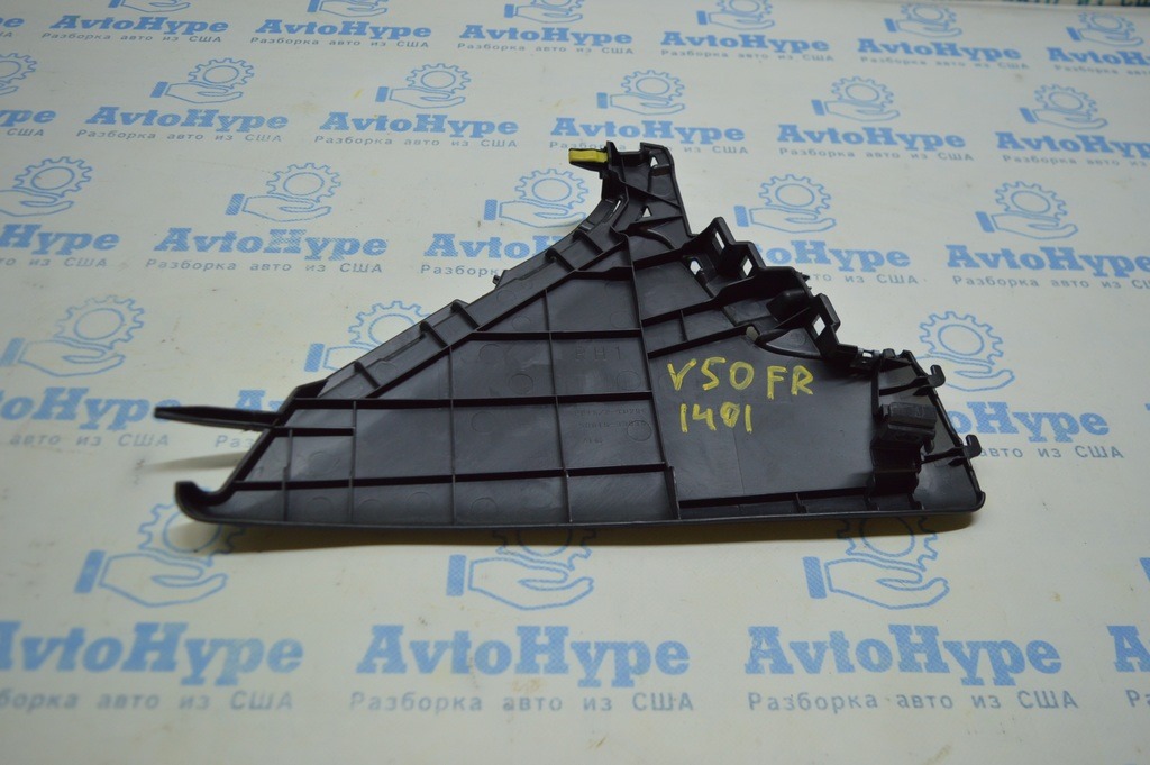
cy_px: 382
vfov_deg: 43.5
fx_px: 958
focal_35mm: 30
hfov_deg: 62.0
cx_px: 575
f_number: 3.8
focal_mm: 20
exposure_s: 1/125
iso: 400
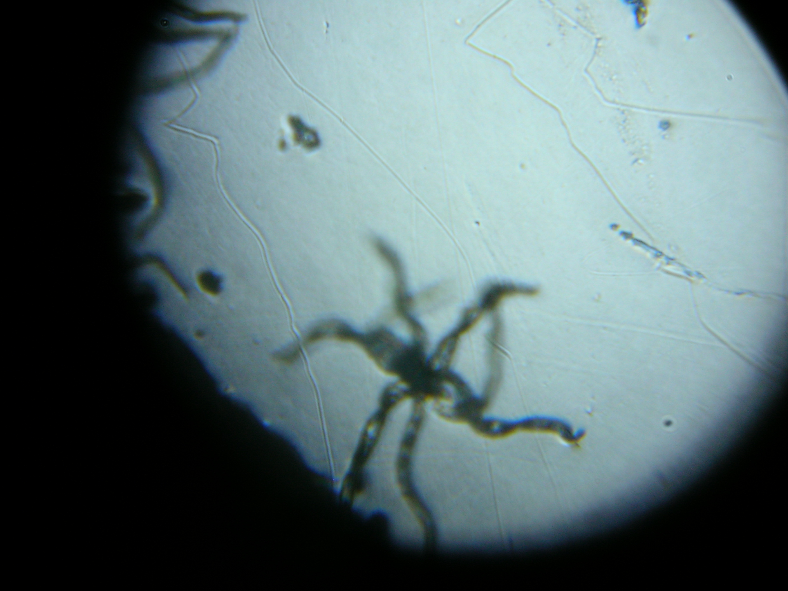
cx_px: 394
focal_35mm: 105
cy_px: 296
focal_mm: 17.4
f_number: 5.4
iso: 50
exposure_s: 1/51.3
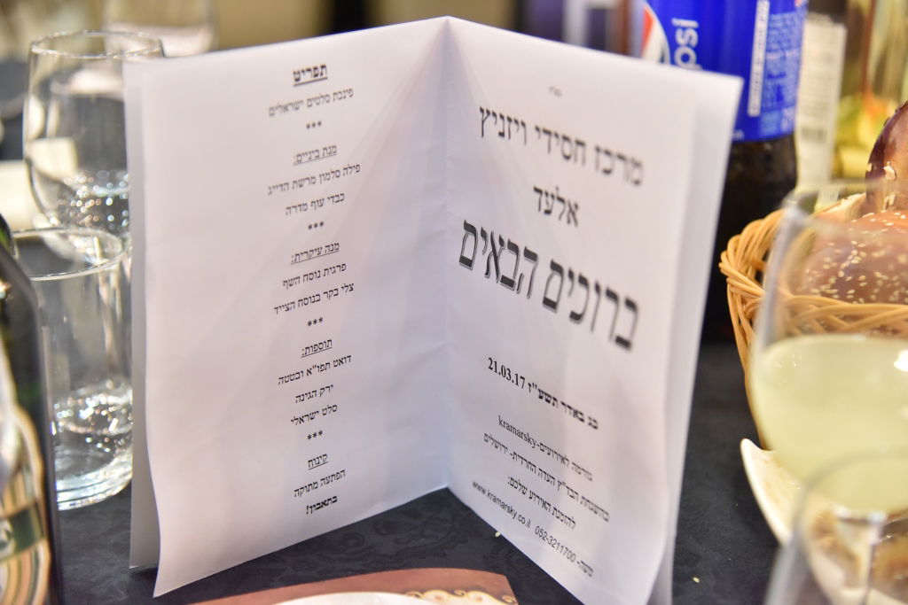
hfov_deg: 28.8
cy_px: 302
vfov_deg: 19.5
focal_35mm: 70
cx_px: 454
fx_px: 1766
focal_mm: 70
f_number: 4
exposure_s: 1/60
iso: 2500
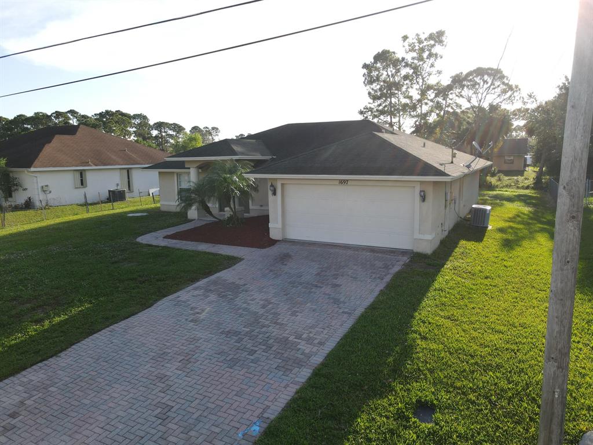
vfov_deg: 56.8
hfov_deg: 71.6
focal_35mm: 24
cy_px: 222
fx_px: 411
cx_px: 296
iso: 100
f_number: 2.8
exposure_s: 1/20
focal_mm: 4.5
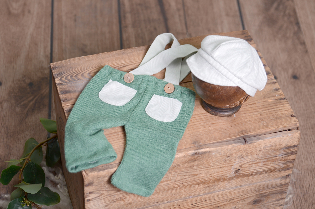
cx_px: 158
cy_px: 104
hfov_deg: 22.0
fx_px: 812
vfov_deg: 14.6
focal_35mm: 93
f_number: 4.5
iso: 200
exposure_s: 1/100
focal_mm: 62
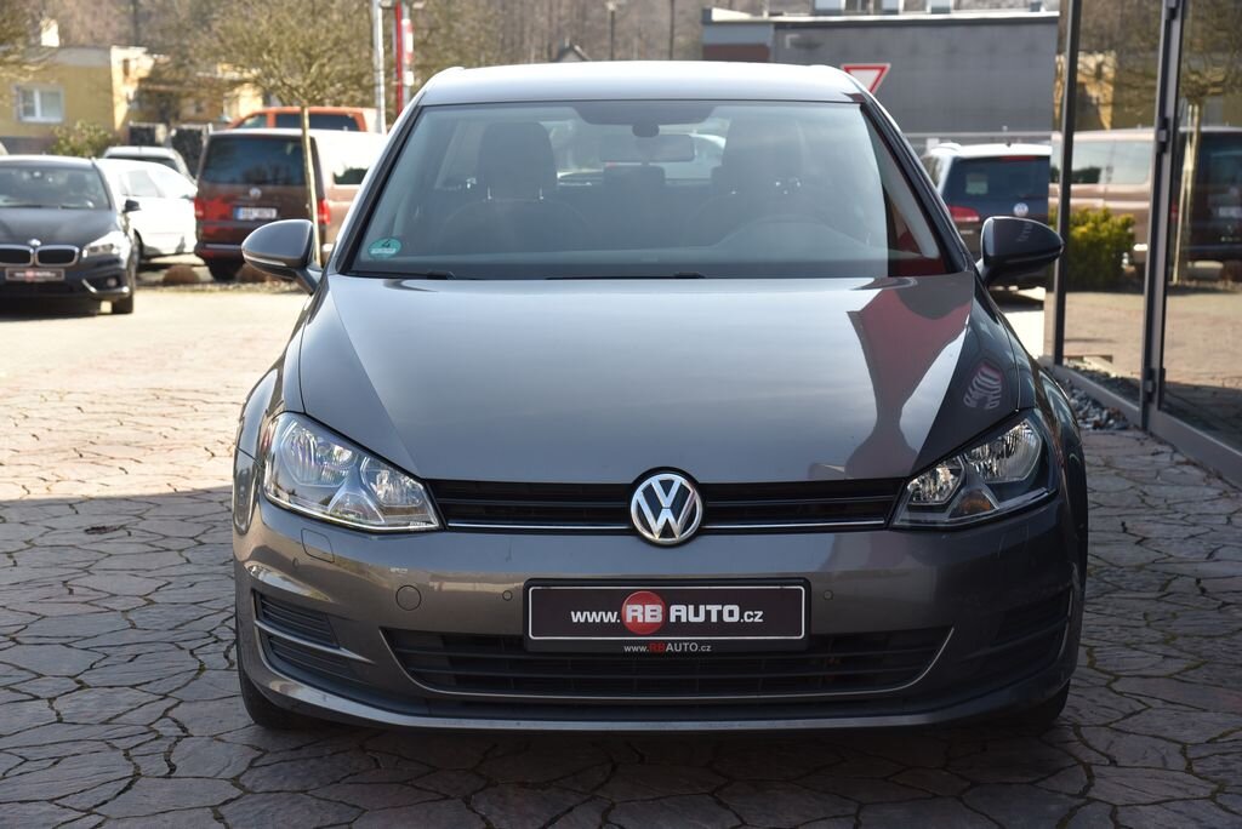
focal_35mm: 66
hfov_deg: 30.5
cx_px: 621
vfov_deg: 20.6
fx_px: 2278
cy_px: 414
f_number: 8
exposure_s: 1/250
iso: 500
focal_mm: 66
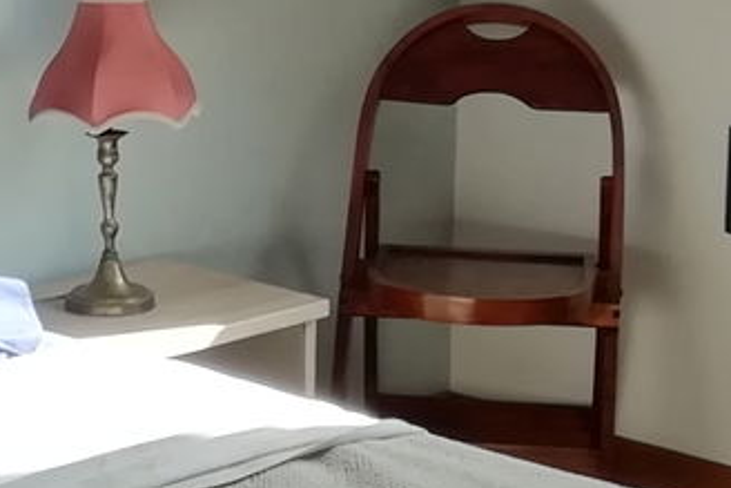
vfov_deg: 10.4
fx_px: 2681
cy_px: 160
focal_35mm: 132
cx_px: 357
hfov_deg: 15.5
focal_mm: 3.46
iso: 50
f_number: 2.2
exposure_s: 1/218
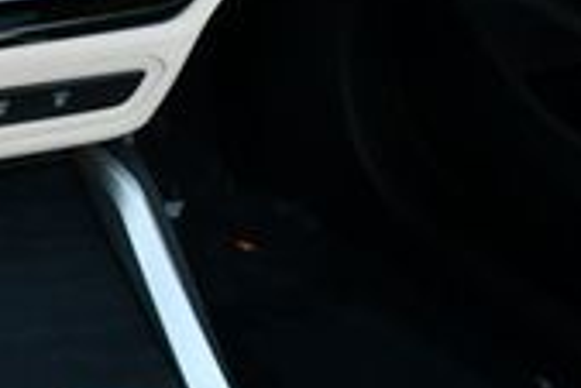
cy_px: 106
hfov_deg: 13.4
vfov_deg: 10.1
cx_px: -498
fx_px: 2197
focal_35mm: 136
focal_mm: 18
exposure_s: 1/250
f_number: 4
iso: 400
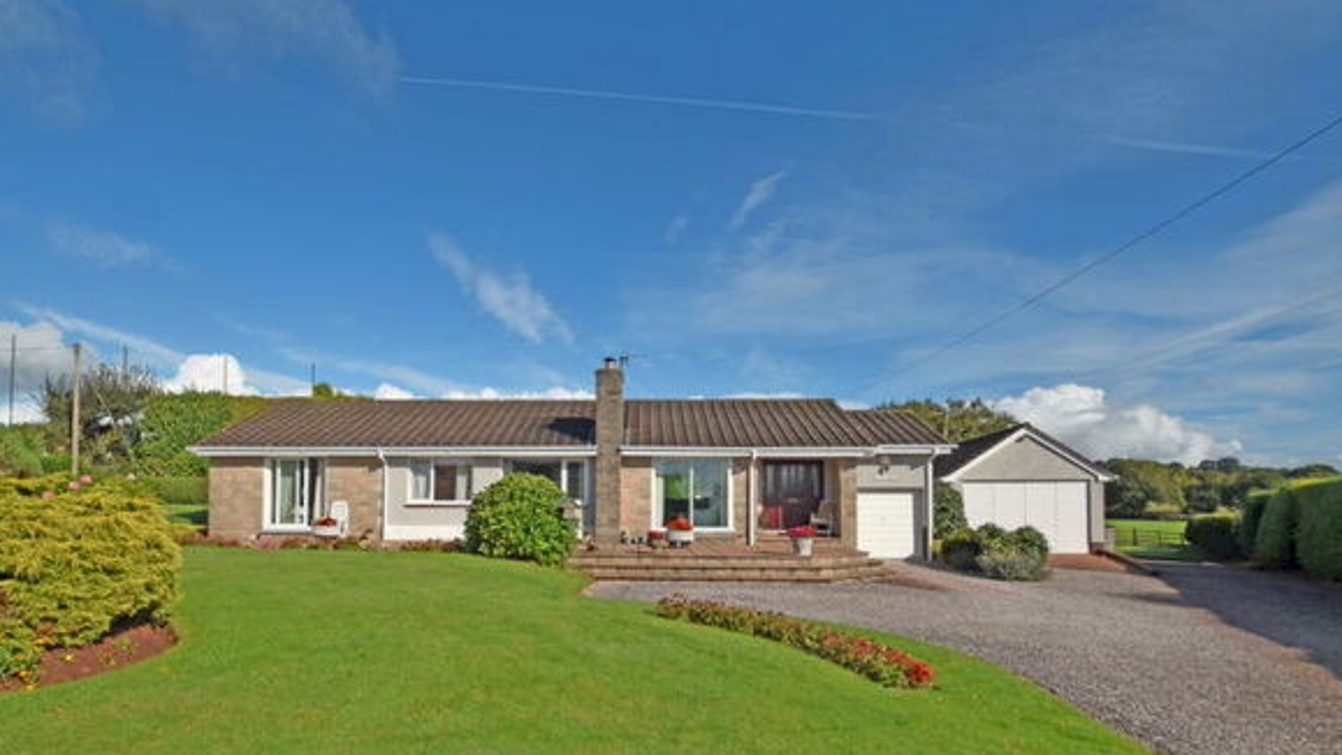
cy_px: 483
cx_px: 610
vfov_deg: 57.5
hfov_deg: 89.3
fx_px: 676
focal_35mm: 19
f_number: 11
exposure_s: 1/200
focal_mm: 10
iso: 100
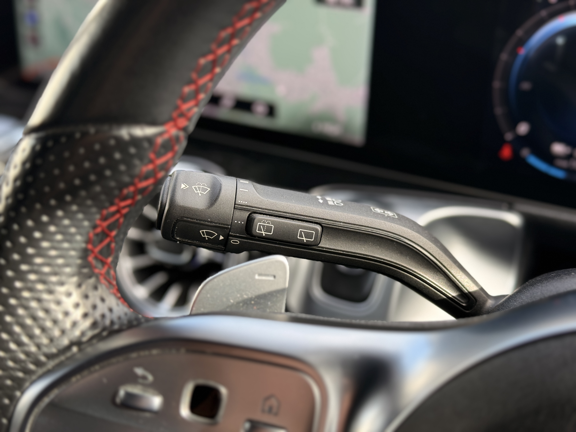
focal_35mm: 48
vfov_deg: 30.3
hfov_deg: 39.7
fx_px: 799
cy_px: 216
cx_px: 288
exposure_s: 1/400
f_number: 1.78
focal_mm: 6.76
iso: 125
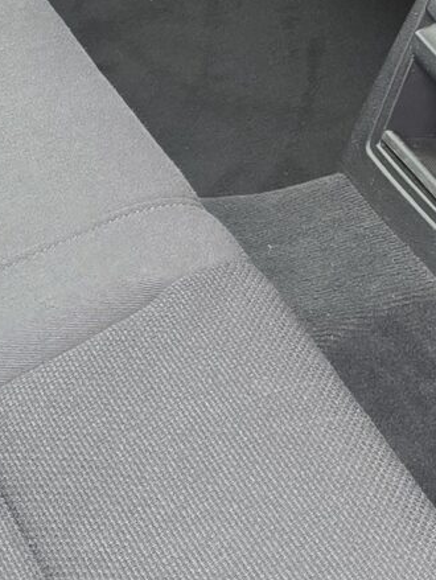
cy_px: 75
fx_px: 2247
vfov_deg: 14.6
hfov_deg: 11.1
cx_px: 320
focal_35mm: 134
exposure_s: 1/100
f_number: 1.7
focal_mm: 6.3
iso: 200
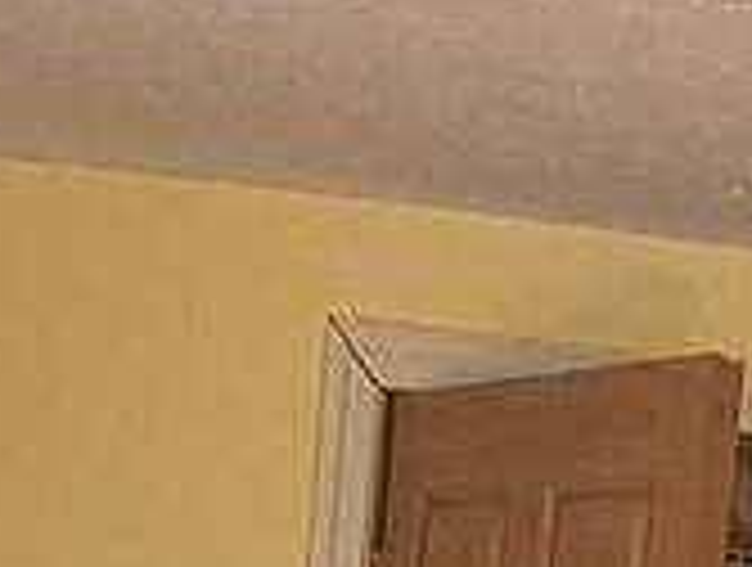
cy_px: 1418
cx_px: 1369
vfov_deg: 8.5
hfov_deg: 11.5
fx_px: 3462
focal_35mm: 159
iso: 320
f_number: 1.8
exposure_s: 1/60
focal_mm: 4.25
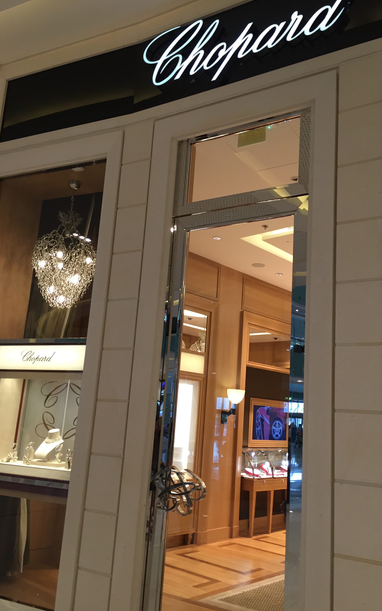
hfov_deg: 40.5
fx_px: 516
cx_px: 222
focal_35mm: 31
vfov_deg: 61.2
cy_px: 306
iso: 50
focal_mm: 4.15
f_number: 2.2
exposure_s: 1/33
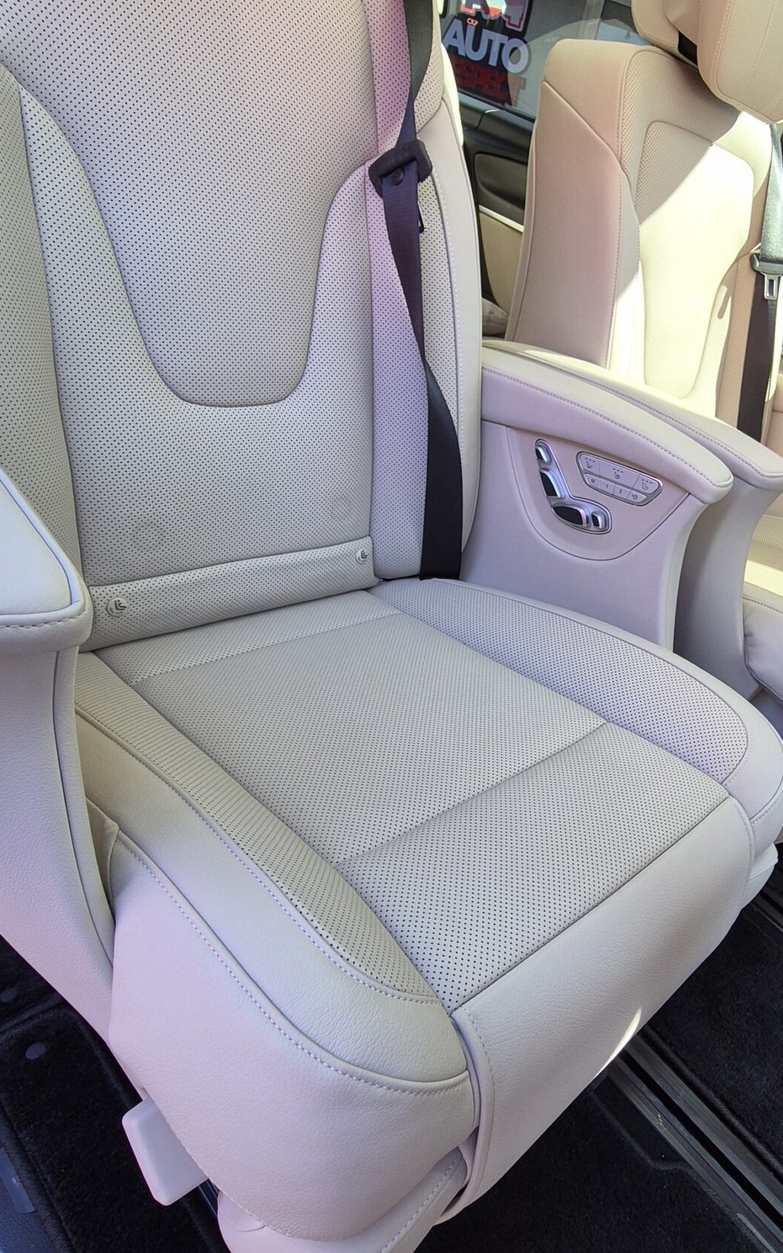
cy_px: 638
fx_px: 717
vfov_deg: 82.3
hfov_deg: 54.6
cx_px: 588
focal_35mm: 21
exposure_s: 1/100
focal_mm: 2.2
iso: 64
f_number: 2.2
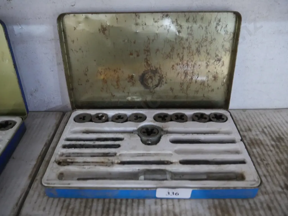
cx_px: 144
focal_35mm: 28
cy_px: 108
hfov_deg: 63.4
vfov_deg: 49.8
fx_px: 233
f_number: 3.5
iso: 3200
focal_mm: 14
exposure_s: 1/50
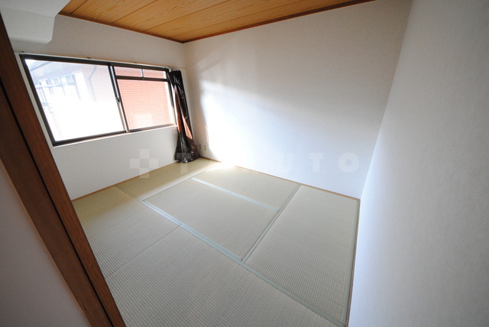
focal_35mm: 12
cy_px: 164
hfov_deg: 112.6
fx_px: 163
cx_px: 244
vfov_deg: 90.1
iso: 800
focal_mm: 8
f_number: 4.5
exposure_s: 1/50
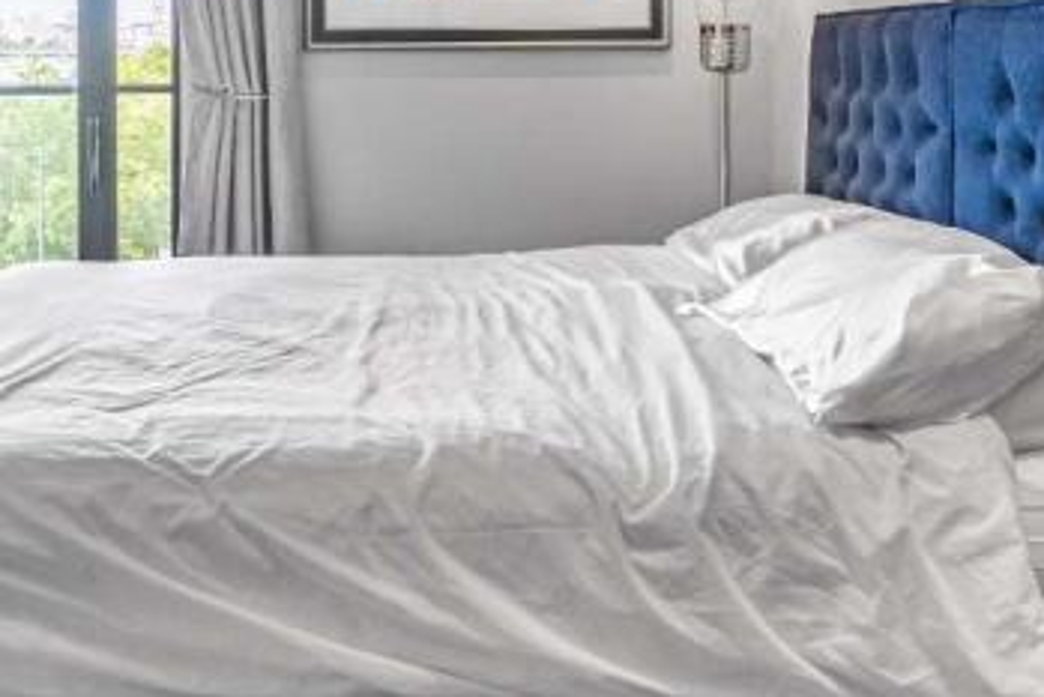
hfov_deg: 41.9
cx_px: 526
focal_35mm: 47
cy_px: 70
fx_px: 1363
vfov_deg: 27.6
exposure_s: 1/350
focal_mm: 16
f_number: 8
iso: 1000
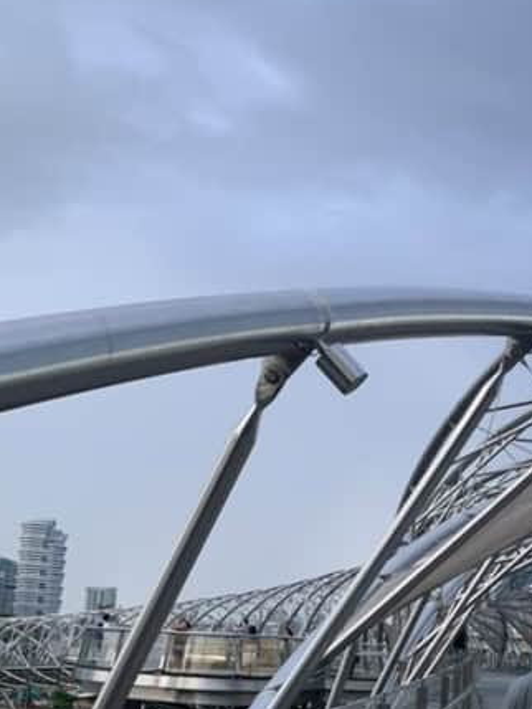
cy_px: 560
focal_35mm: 62
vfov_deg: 30.5
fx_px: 1270
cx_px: 568
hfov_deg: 22.5
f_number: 1.8
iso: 25
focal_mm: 4.2
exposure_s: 1/191
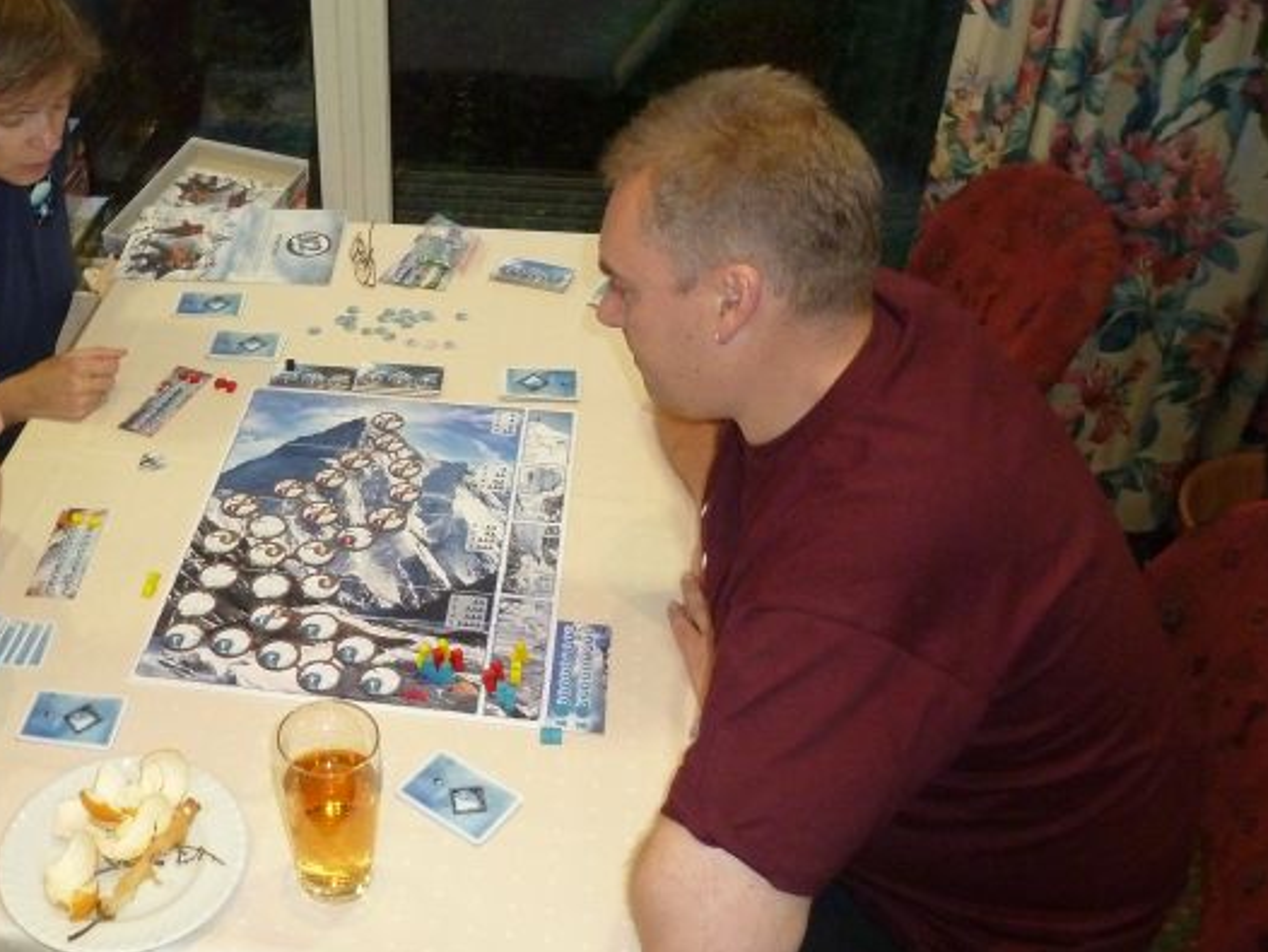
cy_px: 489
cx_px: 313
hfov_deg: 47.1
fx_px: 1393
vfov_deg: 37.7
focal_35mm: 38
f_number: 3.3
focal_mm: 4.1
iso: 400
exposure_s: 1/30
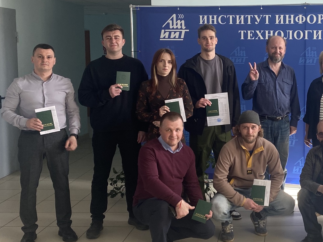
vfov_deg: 27.5
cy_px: 104
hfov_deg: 34.2
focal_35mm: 53
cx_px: 290
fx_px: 495
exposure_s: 1/121
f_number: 1.8
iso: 80
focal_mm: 4.25
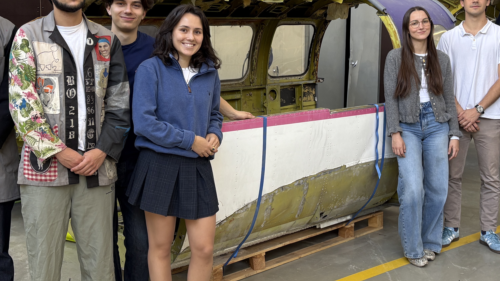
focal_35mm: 54
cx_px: 265
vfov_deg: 22.2
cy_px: 105
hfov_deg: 38.5
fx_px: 716
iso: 125
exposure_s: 1/100
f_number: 1.6
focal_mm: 5.96
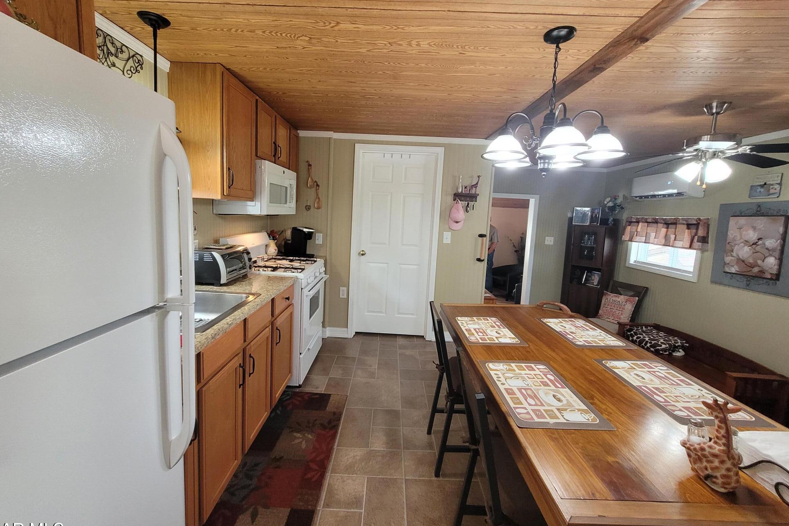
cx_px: 383
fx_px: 307
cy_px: 252
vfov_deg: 81.2
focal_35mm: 14
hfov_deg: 104.2
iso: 250
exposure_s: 1/60
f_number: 2.2
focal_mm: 1.74
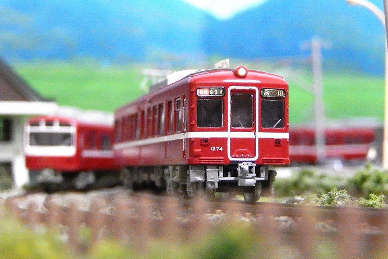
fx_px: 1077
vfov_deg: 13.7
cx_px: 194
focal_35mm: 100
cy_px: 130
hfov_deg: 20.4
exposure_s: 1/25
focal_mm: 17
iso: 3200
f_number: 5.2
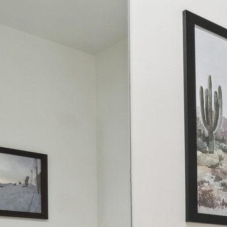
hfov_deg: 20.4
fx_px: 475
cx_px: 392
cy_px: 311
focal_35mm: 64
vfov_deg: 23.2
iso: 400
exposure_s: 1/6
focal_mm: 16
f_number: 8
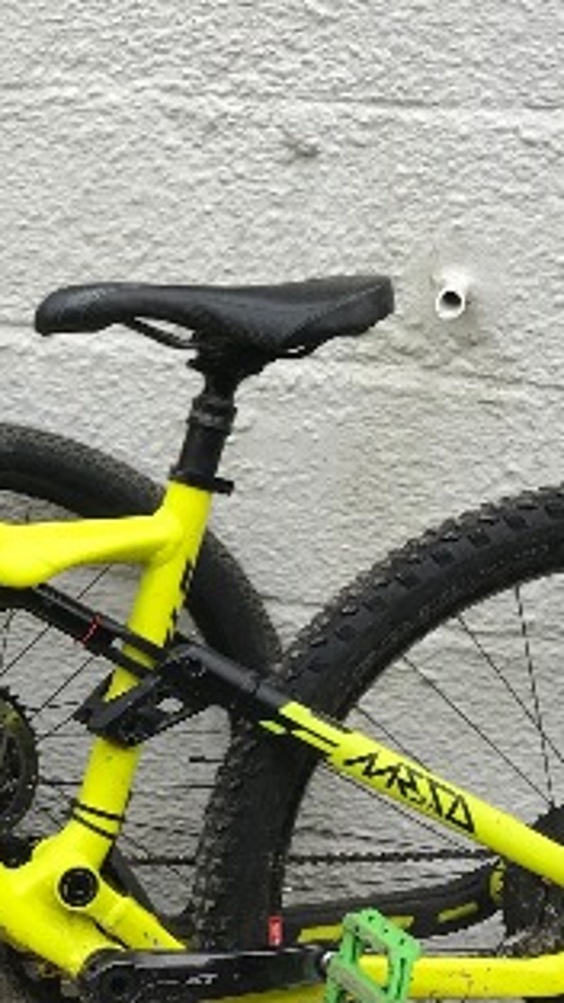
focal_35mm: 78
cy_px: 532
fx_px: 2074
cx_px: -224
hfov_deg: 14.6
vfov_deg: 27.2
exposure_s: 1/212
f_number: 1.8
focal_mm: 3.99
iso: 20
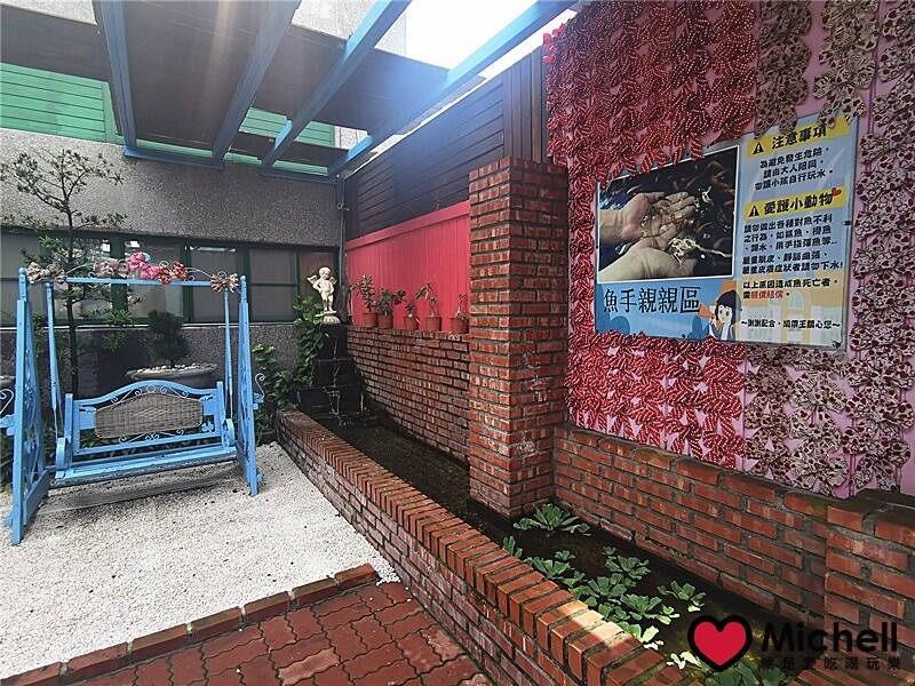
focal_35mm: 18
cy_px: 343
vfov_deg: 71.6
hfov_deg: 87.8
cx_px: 458
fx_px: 476
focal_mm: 2.35
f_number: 2.2
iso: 50
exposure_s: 1/285
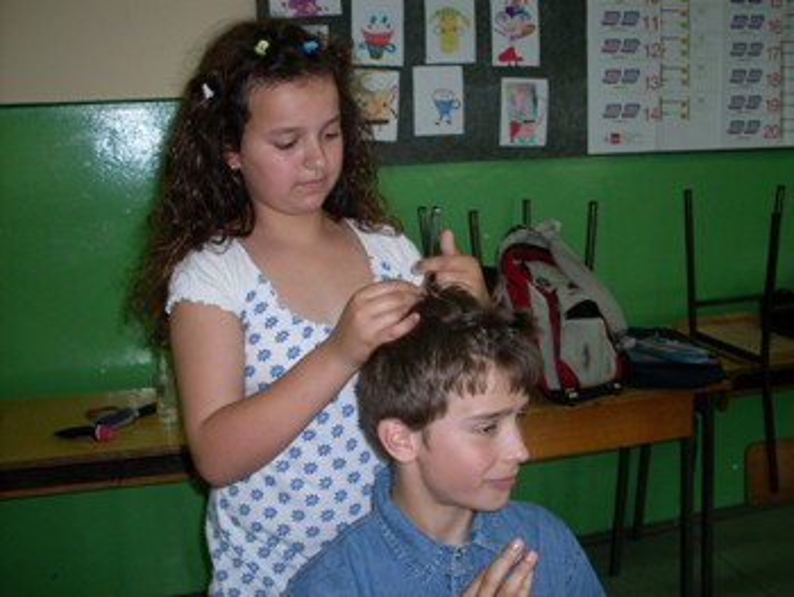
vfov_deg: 37.8
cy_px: 298
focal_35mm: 38
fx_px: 872
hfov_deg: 48.9
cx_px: 397
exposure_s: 1/45
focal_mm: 6.3
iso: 100
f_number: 2.8
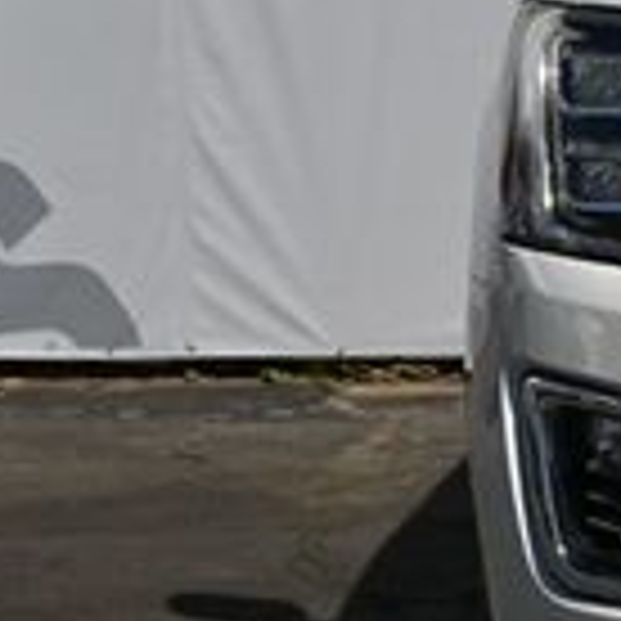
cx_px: 1336
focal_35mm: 243
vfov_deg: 7.2
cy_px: 81
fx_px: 4932
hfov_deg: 6.9
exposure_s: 1/400
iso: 100
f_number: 8
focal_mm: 41
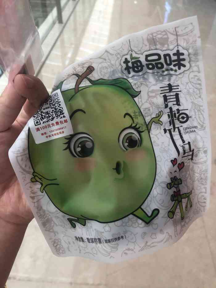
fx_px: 233
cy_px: 144
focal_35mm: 28
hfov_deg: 49.8
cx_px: 108
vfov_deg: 63.4
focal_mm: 4
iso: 25
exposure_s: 1/50
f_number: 1.8
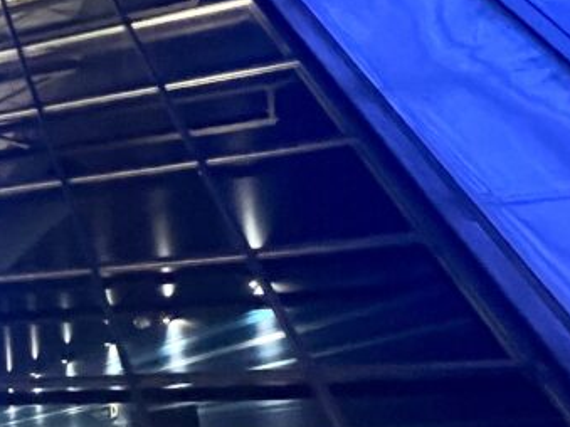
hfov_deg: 29.5
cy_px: 261
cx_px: -235
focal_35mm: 46
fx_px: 757
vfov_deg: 31.4
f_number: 1.8
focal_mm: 1.57
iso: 1000
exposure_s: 1/60
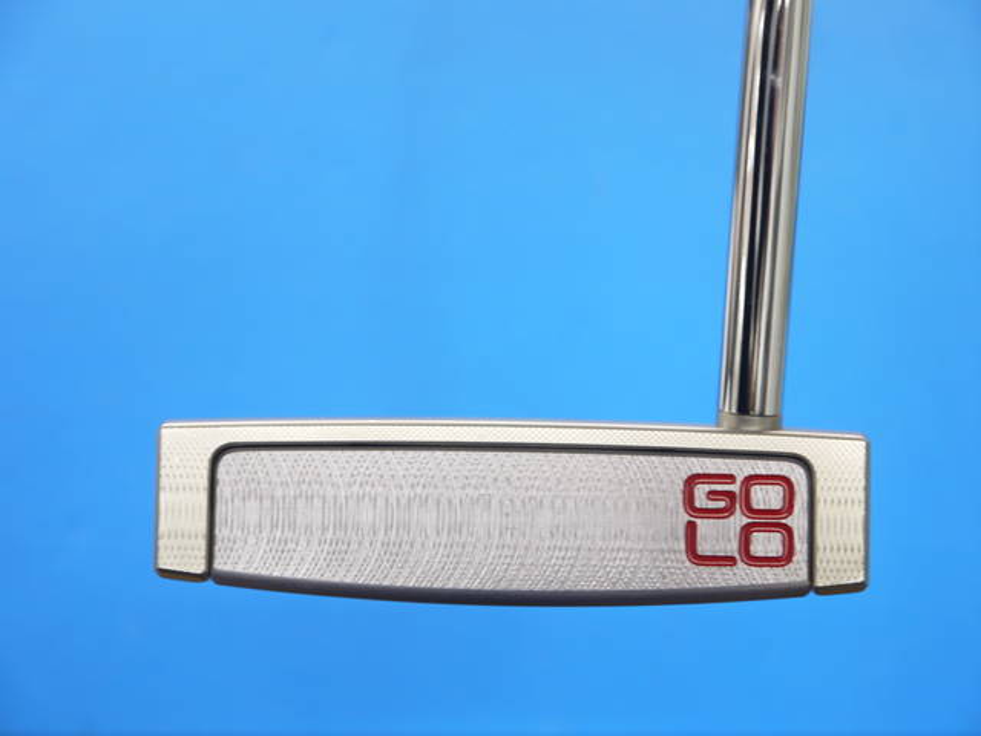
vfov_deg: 21.6
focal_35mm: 68
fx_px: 1927
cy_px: 368
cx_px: 490
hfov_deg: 28.6
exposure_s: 1/80
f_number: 5.2
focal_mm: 34
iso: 500
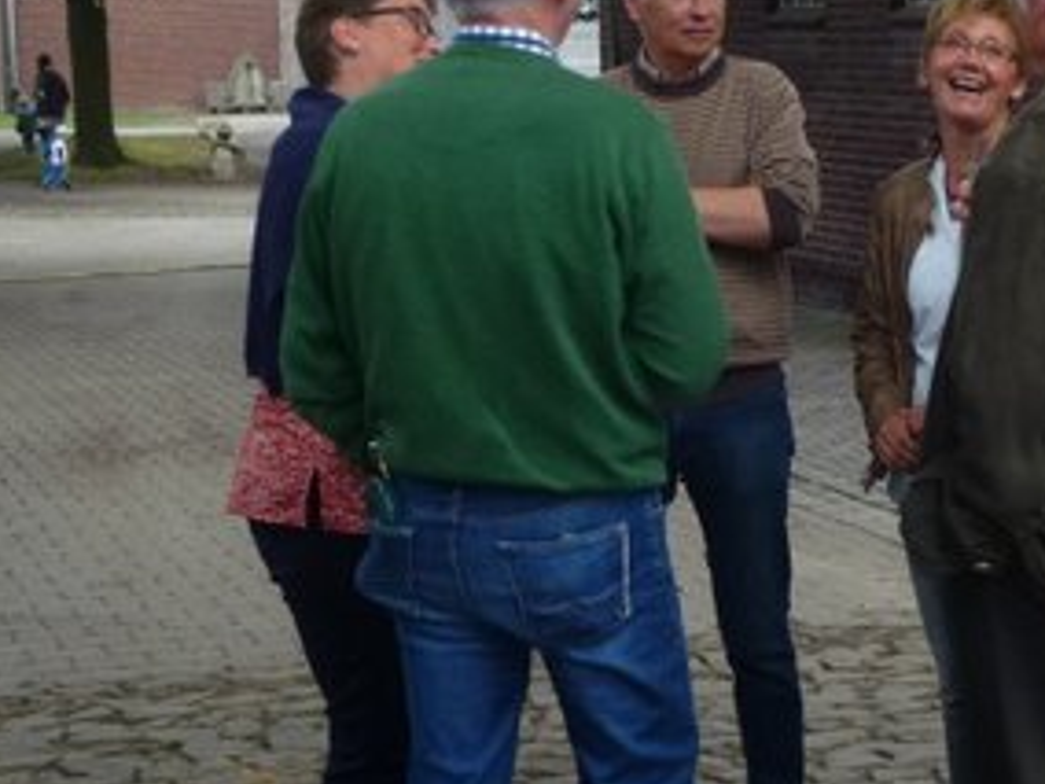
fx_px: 2657
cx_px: 865
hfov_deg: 21.9
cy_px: 346
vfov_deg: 16.8
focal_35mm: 88
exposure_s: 1/60
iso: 200
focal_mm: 9.4
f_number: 4.3
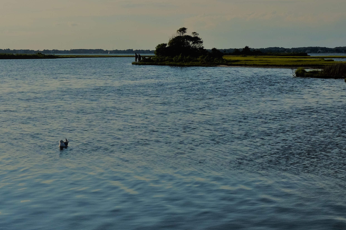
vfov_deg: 17.2
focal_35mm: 79
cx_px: 89
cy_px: 82
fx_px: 759
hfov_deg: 25.4
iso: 200
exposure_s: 1/500
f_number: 13
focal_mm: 26.5
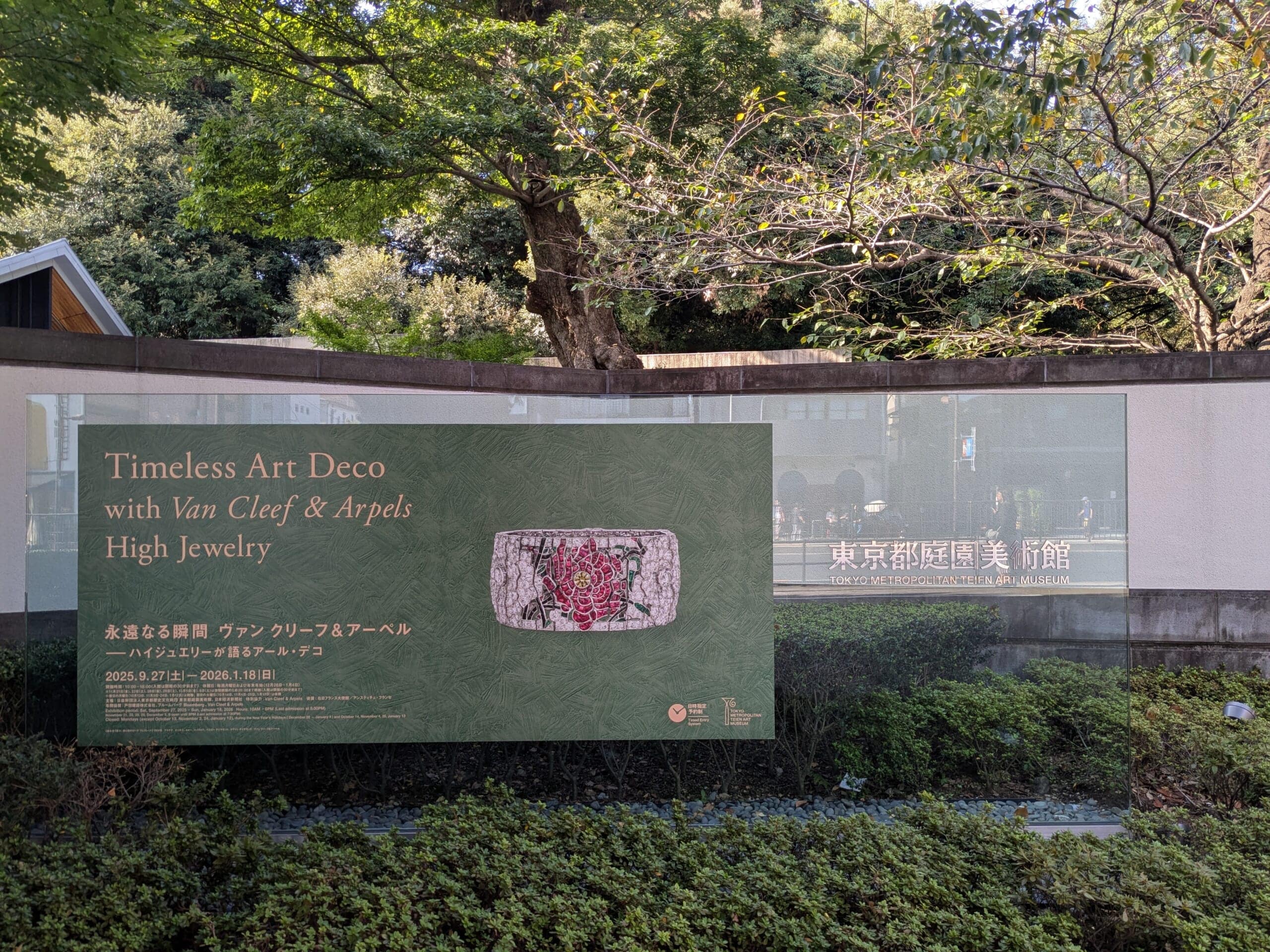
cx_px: 635
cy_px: 476
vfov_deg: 51.4
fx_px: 991
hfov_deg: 65.3
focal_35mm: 27
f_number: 1.73
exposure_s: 1/198
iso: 47
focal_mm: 4.38
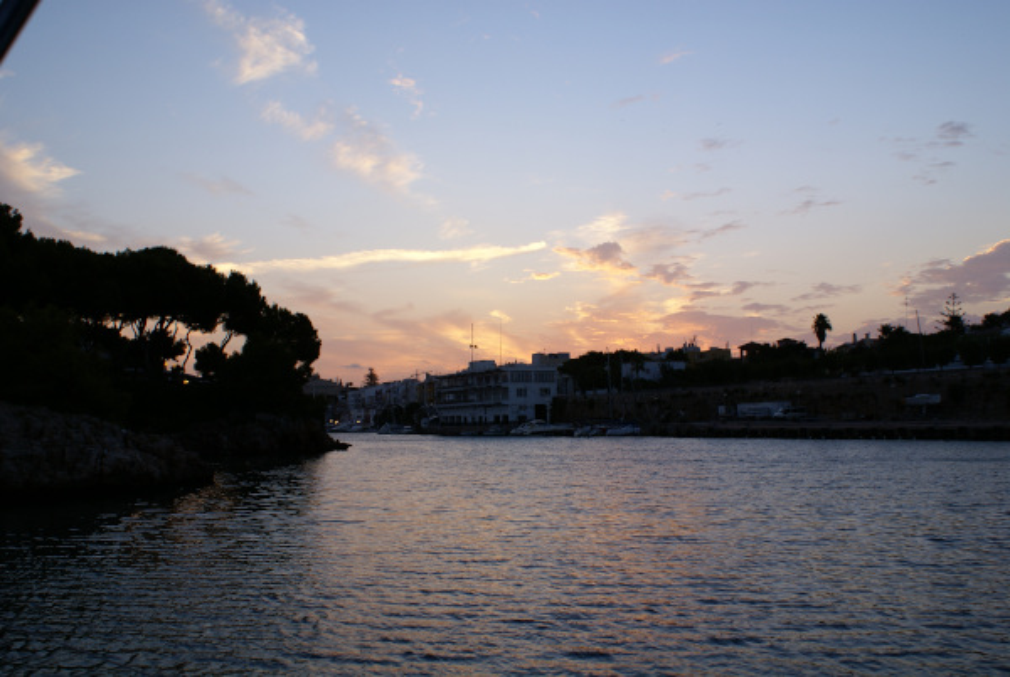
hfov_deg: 53.1
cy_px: 338
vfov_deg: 37.0
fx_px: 1011
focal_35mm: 36
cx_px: 505
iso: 100
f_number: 7.1
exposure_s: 1/60
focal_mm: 24
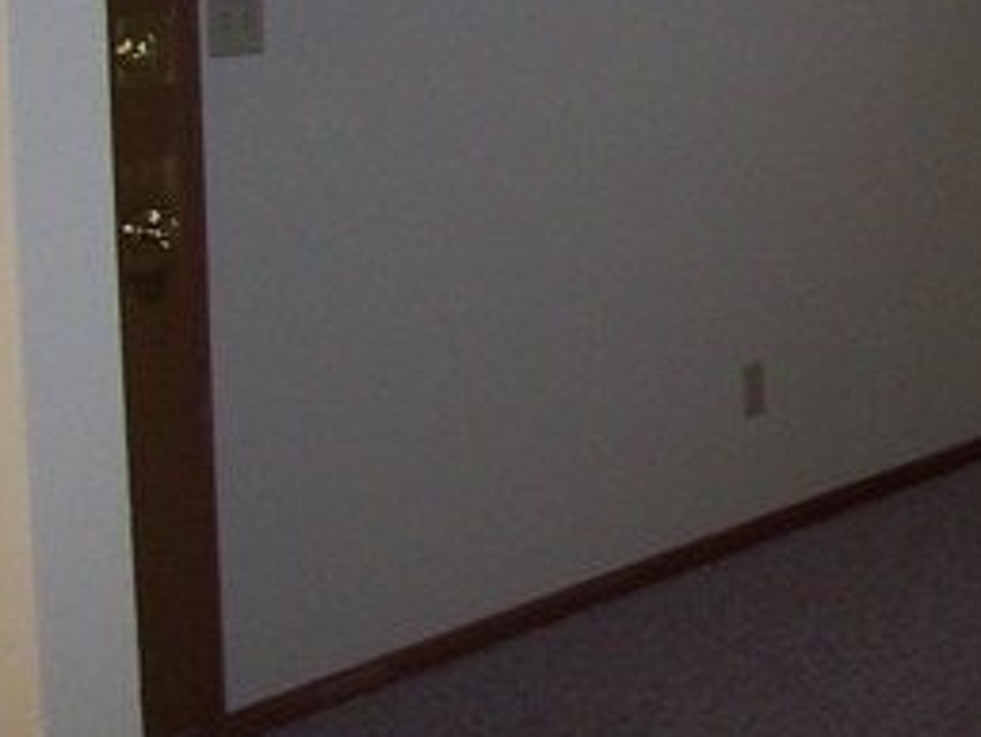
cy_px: 99
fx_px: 2608
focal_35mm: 92
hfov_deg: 19.8
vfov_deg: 15.9
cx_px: 1218
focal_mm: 5.6
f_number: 2.8
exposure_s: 1/60
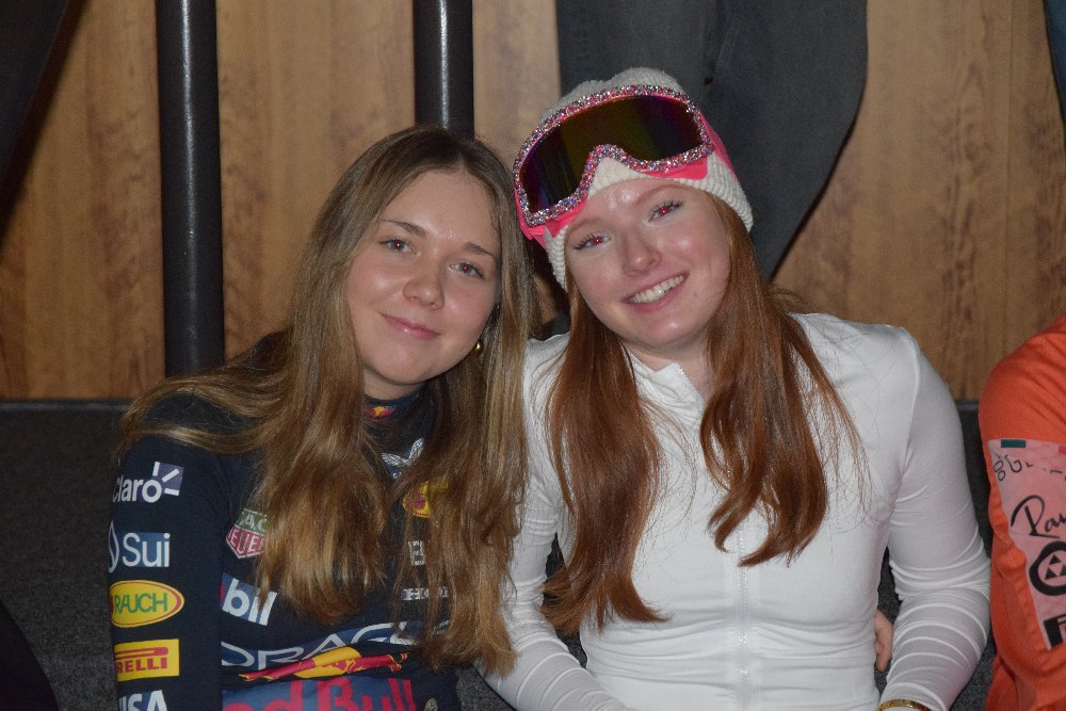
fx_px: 3109
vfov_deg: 13.0
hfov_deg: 19.5
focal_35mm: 105
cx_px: 533
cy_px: 356
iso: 3200
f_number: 4
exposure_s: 1/60
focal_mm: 70
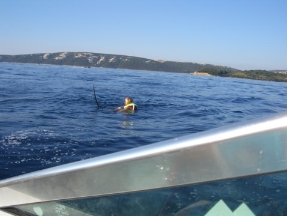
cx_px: 144
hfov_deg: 49.0
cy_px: 108
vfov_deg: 37.7
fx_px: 315
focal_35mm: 38
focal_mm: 6.2
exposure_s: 1/500
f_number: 4.3
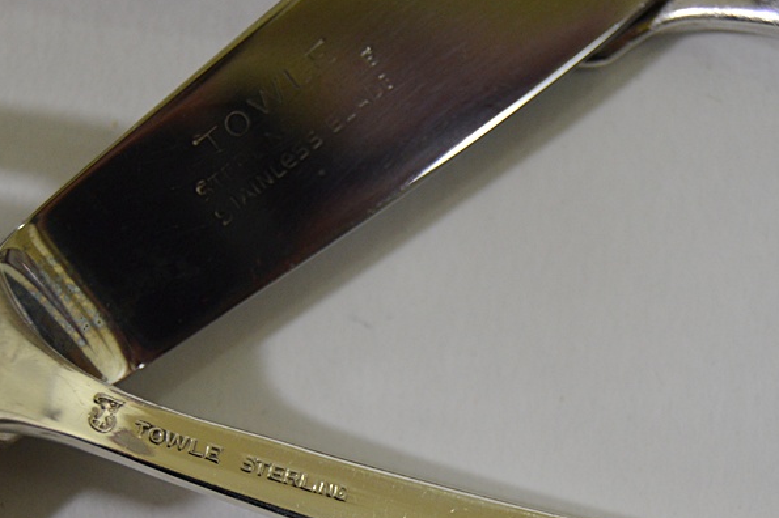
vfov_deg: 11.8
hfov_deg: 17.6
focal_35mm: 116
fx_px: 2509
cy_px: 342
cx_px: 420
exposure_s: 1/60
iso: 560
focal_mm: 46
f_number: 5.3
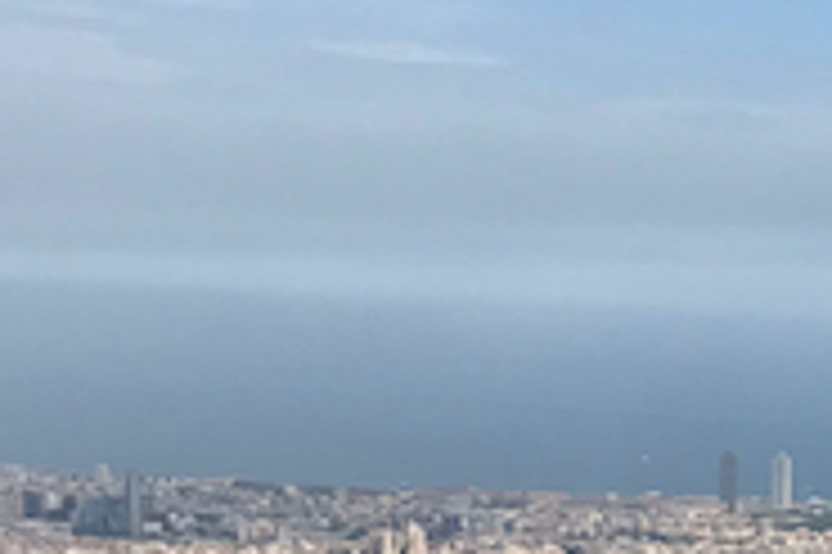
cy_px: 883
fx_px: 2909
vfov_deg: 10.4
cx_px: 1052
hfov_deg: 15.6
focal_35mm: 126
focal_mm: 3.99
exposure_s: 1/3300
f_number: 1.8
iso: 20
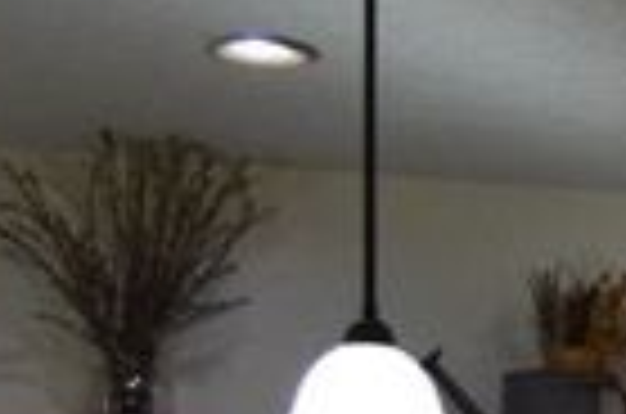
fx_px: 2377
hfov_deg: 13.1
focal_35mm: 137
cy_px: 938
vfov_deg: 9.1
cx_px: 1236
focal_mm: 18
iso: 800
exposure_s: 1/60
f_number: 5
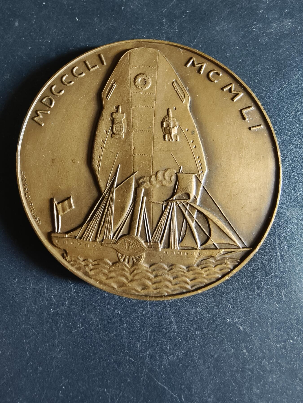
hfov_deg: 58.9
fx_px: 268
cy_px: 202
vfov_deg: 73.9
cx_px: 152
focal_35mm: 23
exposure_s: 1/20
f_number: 2
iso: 5000
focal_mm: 2.32
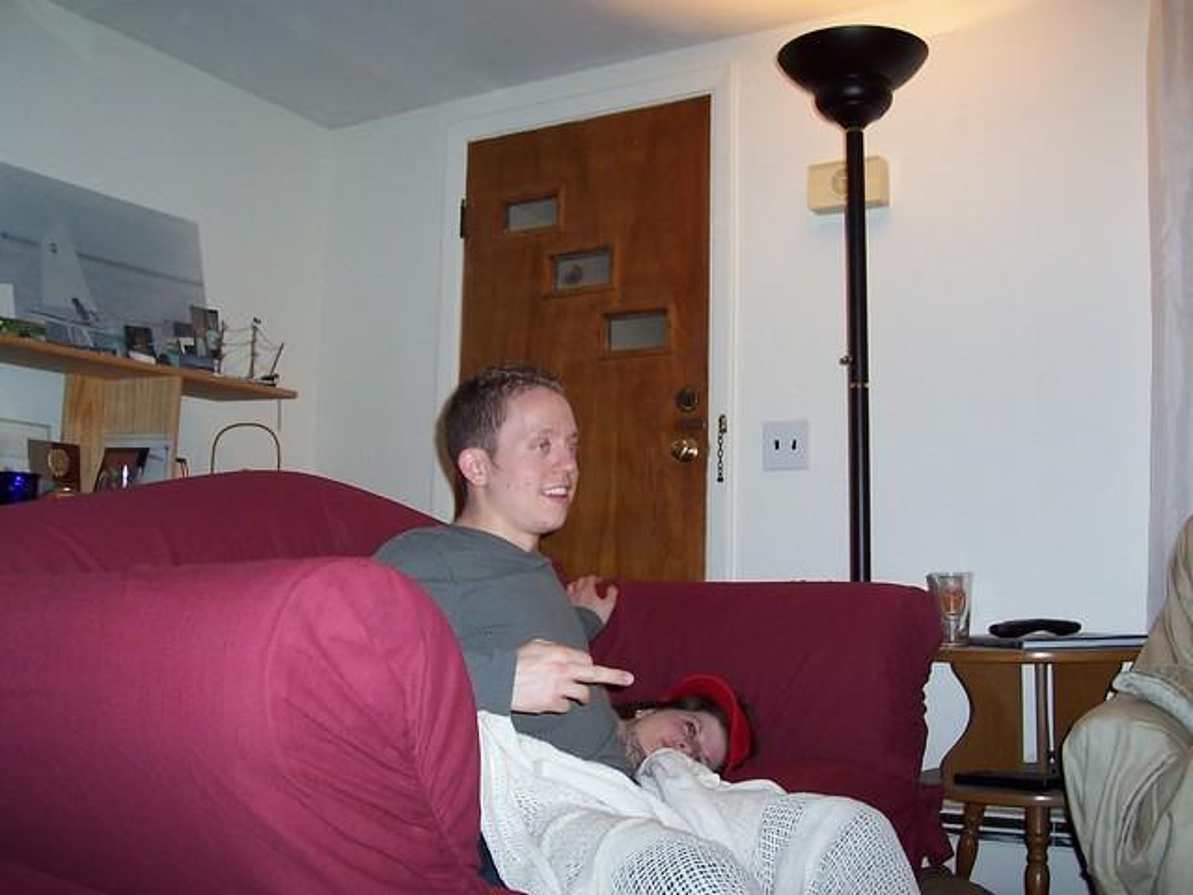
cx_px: 596
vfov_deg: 38.7
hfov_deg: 50.1
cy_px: 448
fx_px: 1275
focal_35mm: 37
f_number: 2.8
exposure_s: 1/60
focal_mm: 5.6
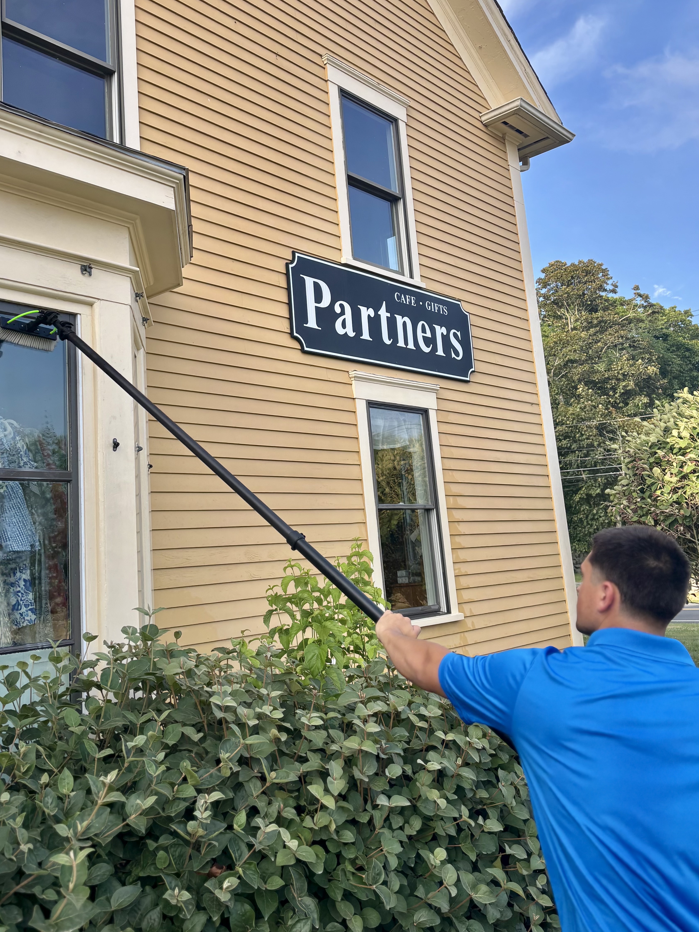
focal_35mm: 33
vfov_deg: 55.1
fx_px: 888
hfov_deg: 42.9
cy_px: 388
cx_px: 321
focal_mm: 5.96
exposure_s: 1/775
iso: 50
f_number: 1.6
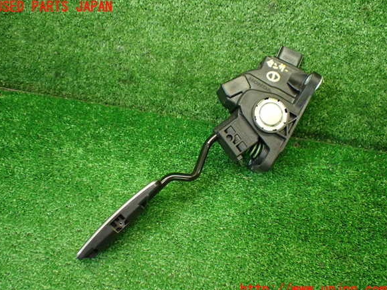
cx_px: 191
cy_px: 148
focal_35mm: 33
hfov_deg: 55.4
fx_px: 369
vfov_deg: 42.9
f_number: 2.4
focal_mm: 5.79
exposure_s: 1/125
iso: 800
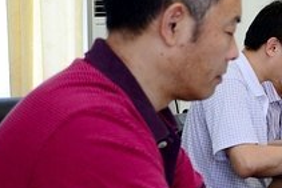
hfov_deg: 18.4
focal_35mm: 102
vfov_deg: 13.4
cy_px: 66
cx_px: 385
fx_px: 800
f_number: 4
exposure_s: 1/30
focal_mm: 24
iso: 400
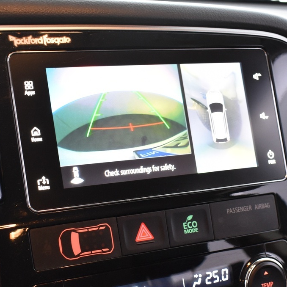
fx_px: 628
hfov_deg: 25.7
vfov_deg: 25.4
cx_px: 128
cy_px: 222
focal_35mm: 67
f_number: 5
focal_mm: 22
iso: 1250
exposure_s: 1/13
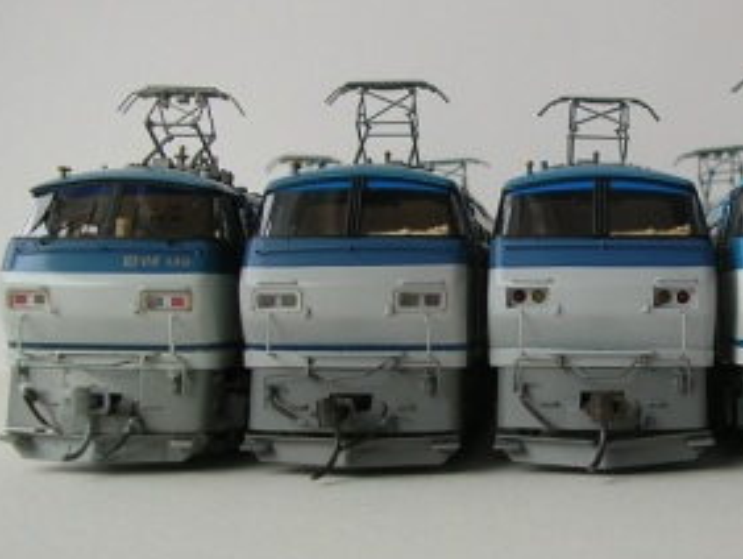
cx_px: 598
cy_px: 281
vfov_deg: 23.7
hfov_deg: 30.4
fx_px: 1332
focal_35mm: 62
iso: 50
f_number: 2.8
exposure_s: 1/48.6
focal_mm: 5.8
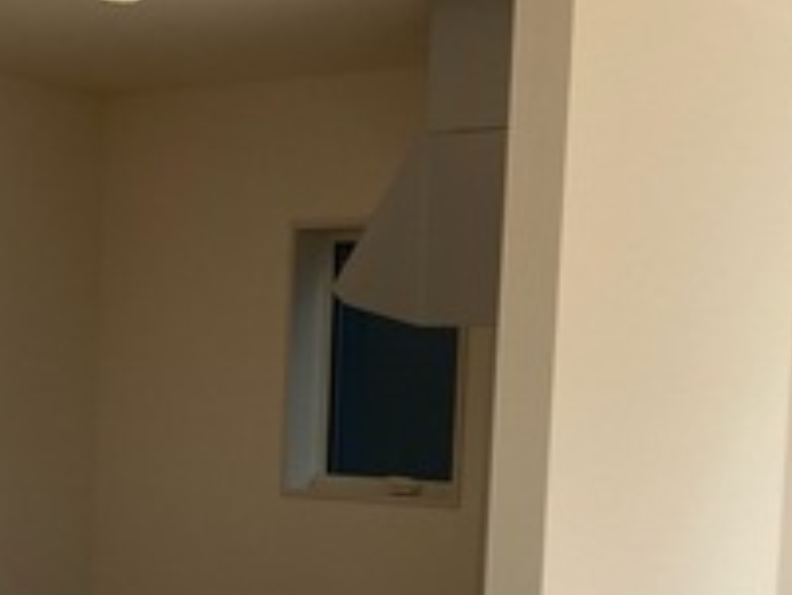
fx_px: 2038
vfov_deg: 16.2
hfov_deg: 22.0
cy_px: 619
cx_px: 343
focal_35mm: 89
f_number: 1.8
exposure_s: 1/384
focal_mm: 3.99
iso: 20
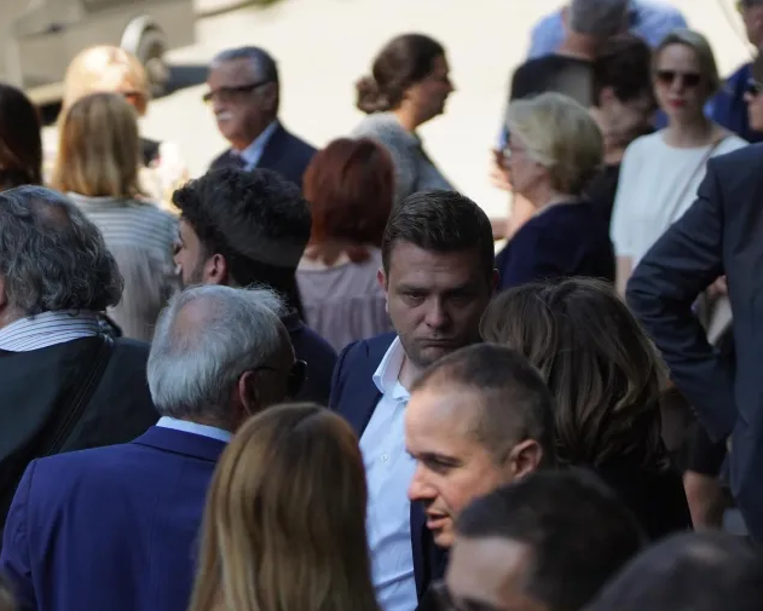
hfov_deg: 11.2
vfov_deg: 8.9
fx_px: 3907
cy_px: 306
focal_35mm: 173
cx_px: 400
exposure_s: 1/6400
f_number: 2.8
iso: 2000
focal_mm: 102
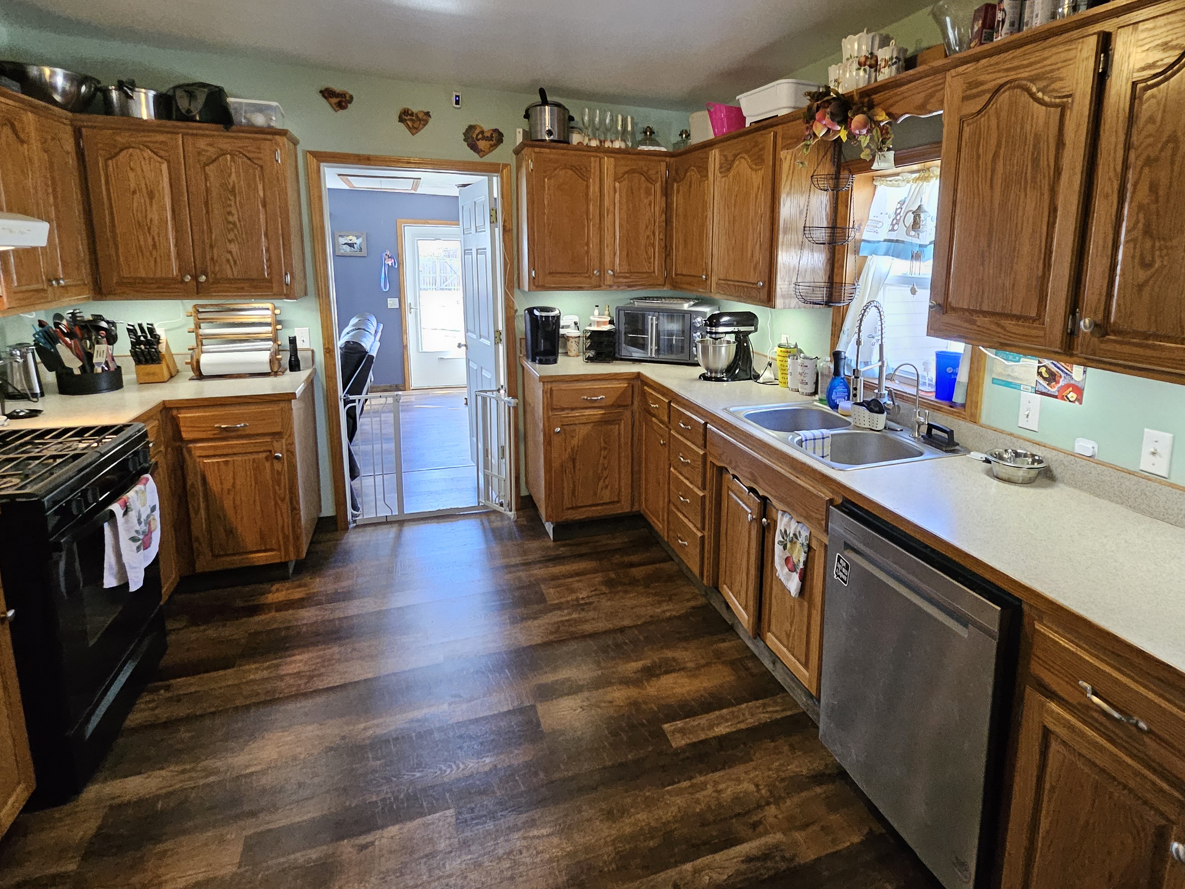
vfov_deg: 70.9
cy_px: 360
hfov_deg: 87.3
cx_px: 669
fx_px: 616
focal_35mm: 18
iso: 320
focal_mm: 1.74
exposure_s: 1/40
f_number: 2.2
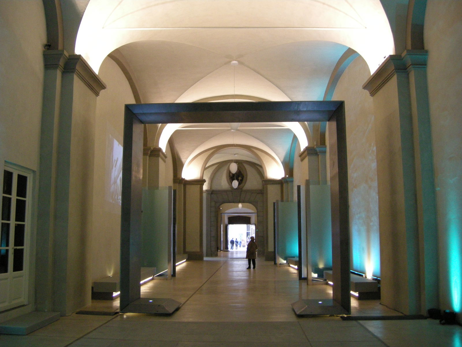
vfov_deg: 39.7
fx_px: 480
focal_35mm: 36
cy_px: 174
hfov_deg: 51.4
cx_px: 231
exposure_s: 1/26
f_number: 2.7
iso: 400
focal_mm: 7.5
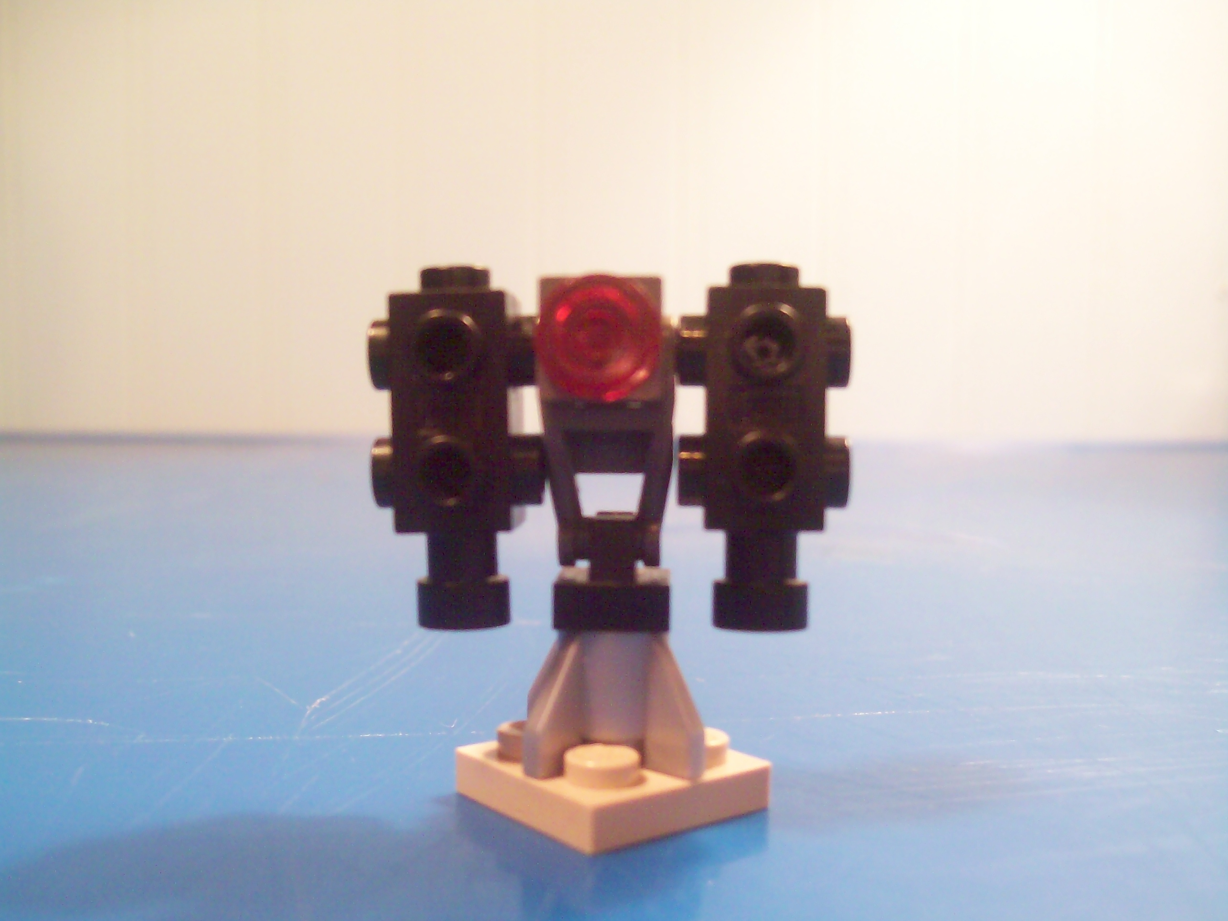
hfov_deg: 51.4
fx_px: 1277
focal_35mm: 36
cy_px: 460
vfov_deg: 39.6
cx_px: 614
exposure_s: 1/14.7
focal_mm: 6
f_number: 2.7
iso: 140
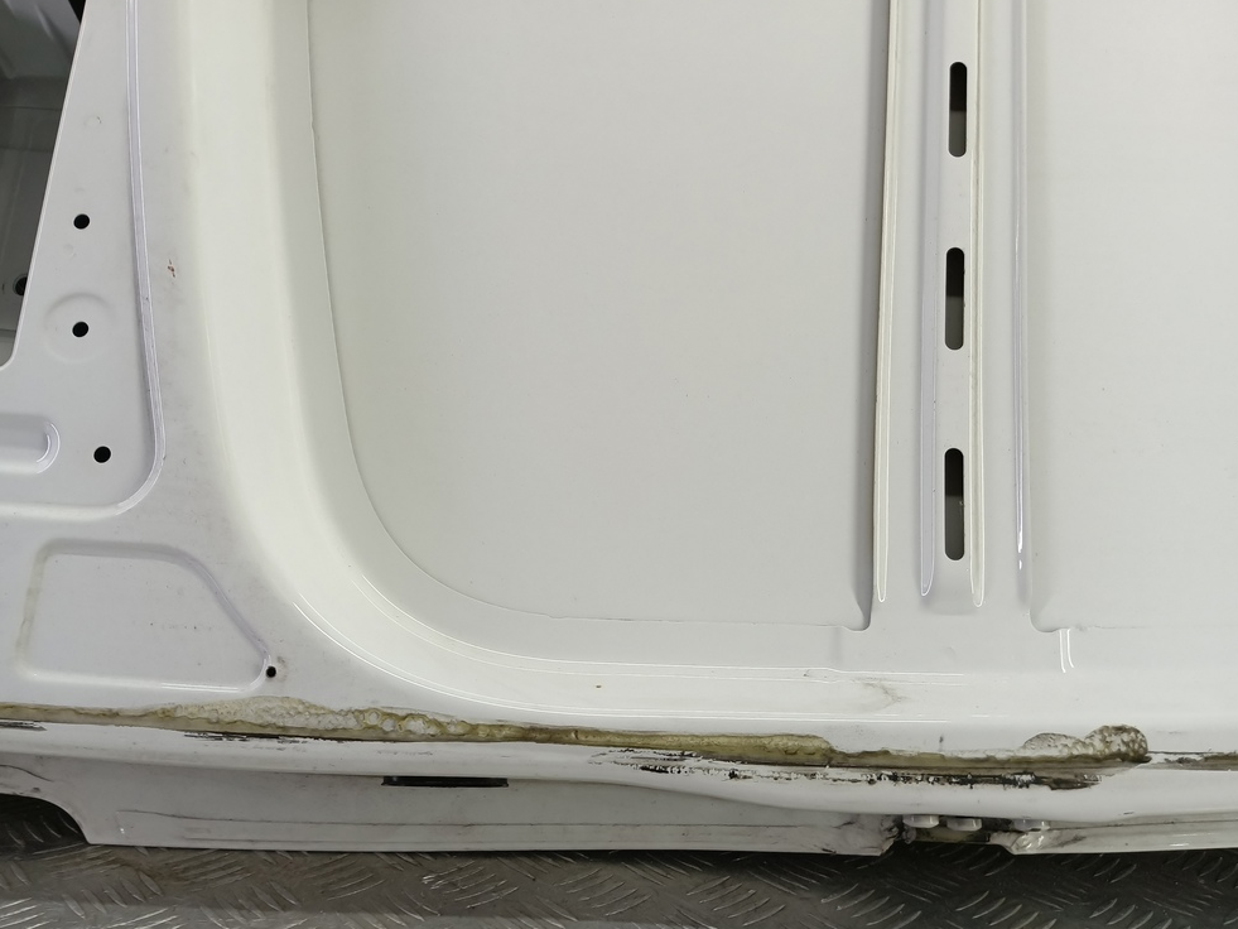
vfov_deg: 56.8
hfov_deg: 71.6
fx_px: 858
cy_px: 467
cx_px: 618
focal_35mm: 24
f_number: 1.6
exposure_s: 1/50
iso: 100
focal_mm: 4.11
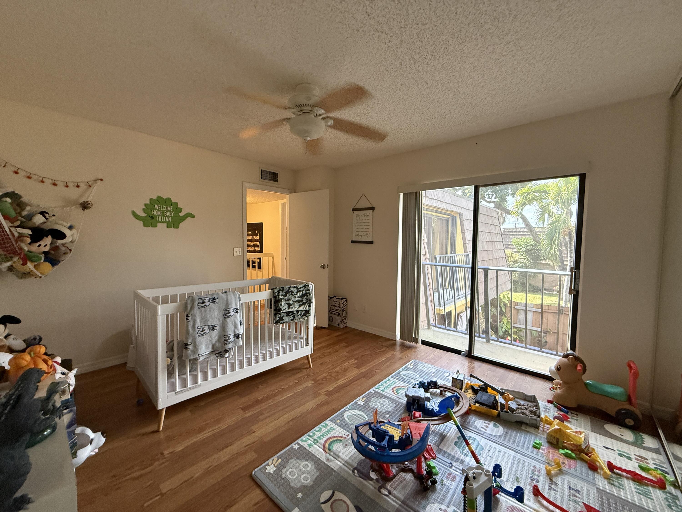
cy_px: 256
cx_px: 341
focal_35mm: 14
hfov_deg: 102.1
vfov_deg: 85.7
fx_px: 276
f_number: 2.2
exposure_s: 1/72
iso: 400
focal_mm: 2.22
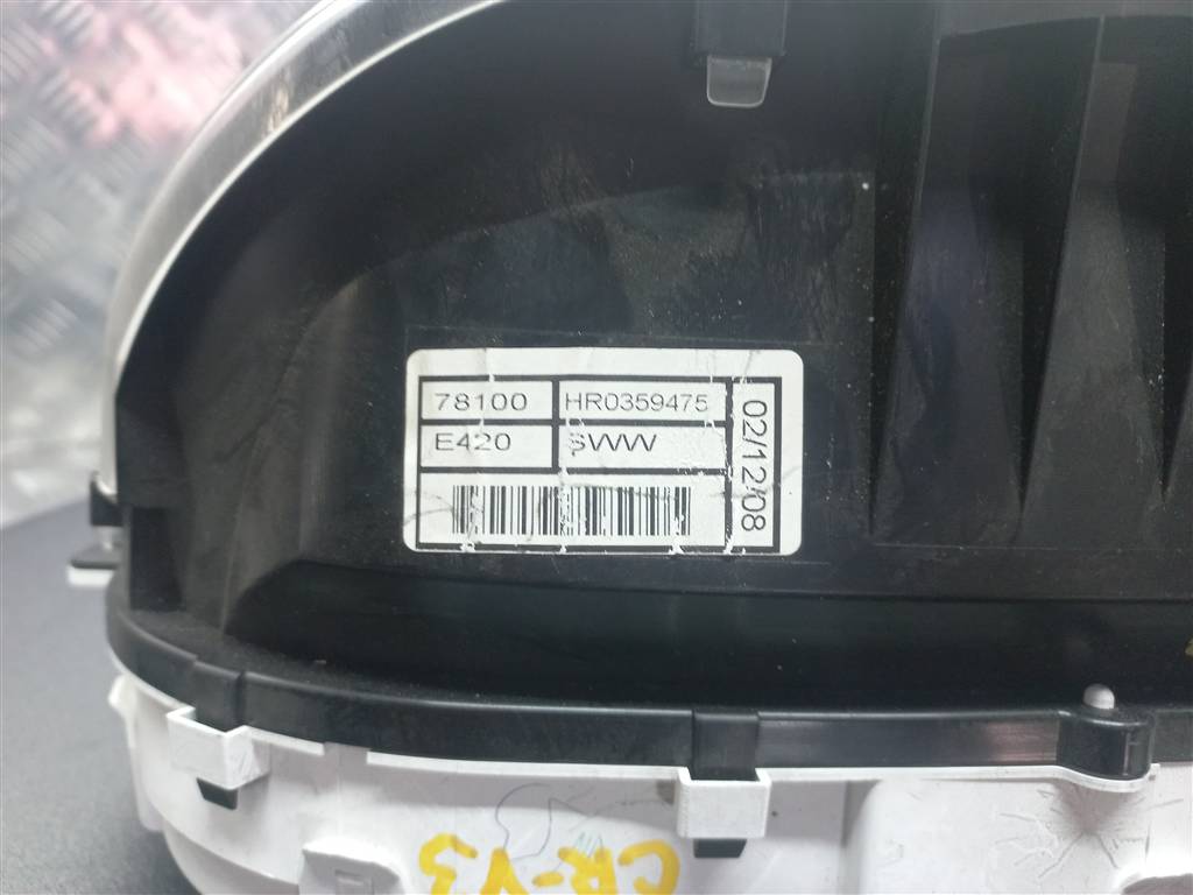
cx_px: 596
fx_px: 862
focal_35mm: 25
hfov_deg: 69.4
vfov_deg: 54.9
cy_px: 448
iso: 160
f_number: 1.8
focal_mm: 4.6
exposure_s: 1/33.3
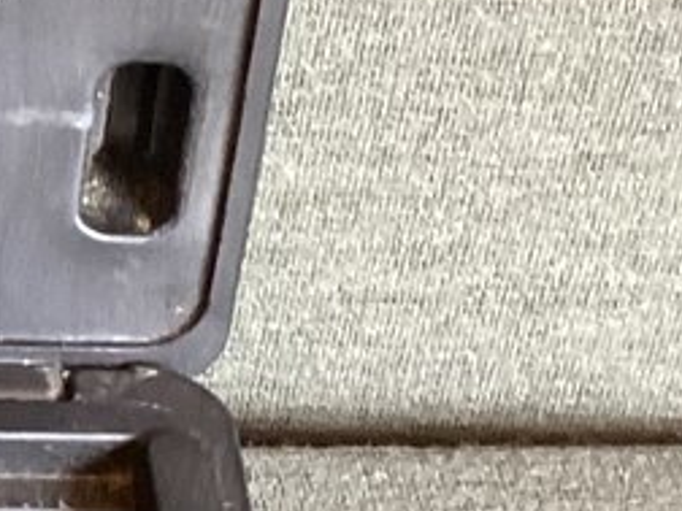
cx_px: -524
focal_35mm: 186
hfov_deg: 10.1
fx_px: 3665
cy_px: 261
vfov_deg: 8.0
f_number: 2.4
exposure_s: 1/60
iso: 250
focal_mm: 3.3
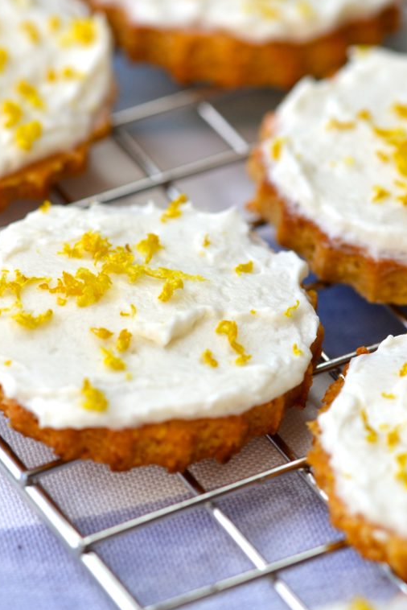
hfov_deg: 6.5
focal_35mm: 213
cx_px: 150
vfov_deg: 9.7
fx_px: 3603
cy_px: 296
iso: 125
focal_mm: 105
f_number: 5.6
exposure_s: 1/125
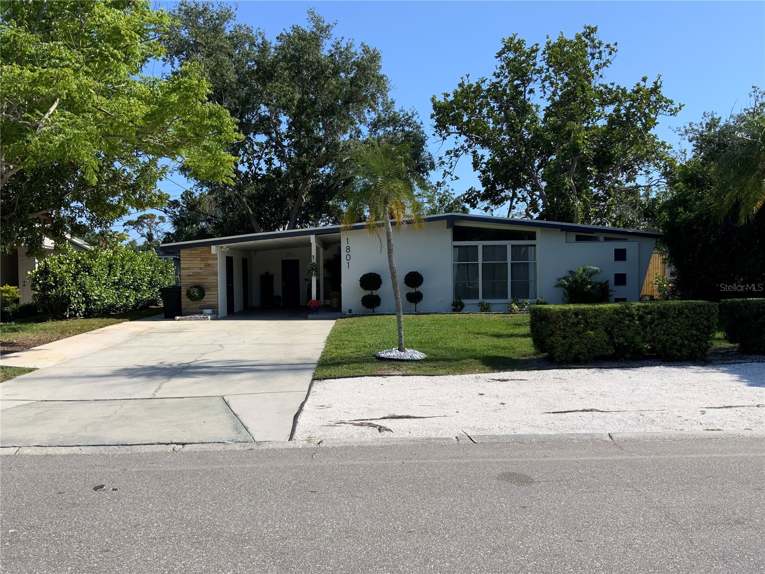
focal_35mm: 29
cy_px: 287
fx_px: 641
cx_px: 382
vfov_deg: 48.2
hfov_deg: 61.7
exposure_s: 1/1984
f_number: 1.8
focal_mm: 3
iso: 16
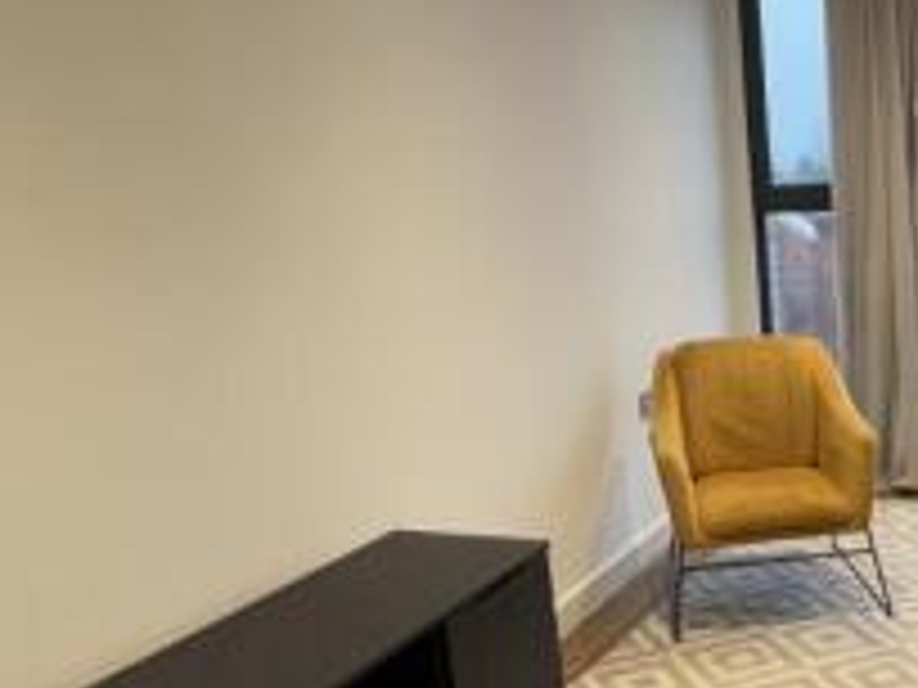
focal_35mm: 40
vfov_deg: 35.9
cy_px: 380
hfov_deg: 44.6
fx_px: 1061
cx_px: 727
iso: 320
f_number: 2.2
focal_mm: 2.22
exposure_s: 1/99
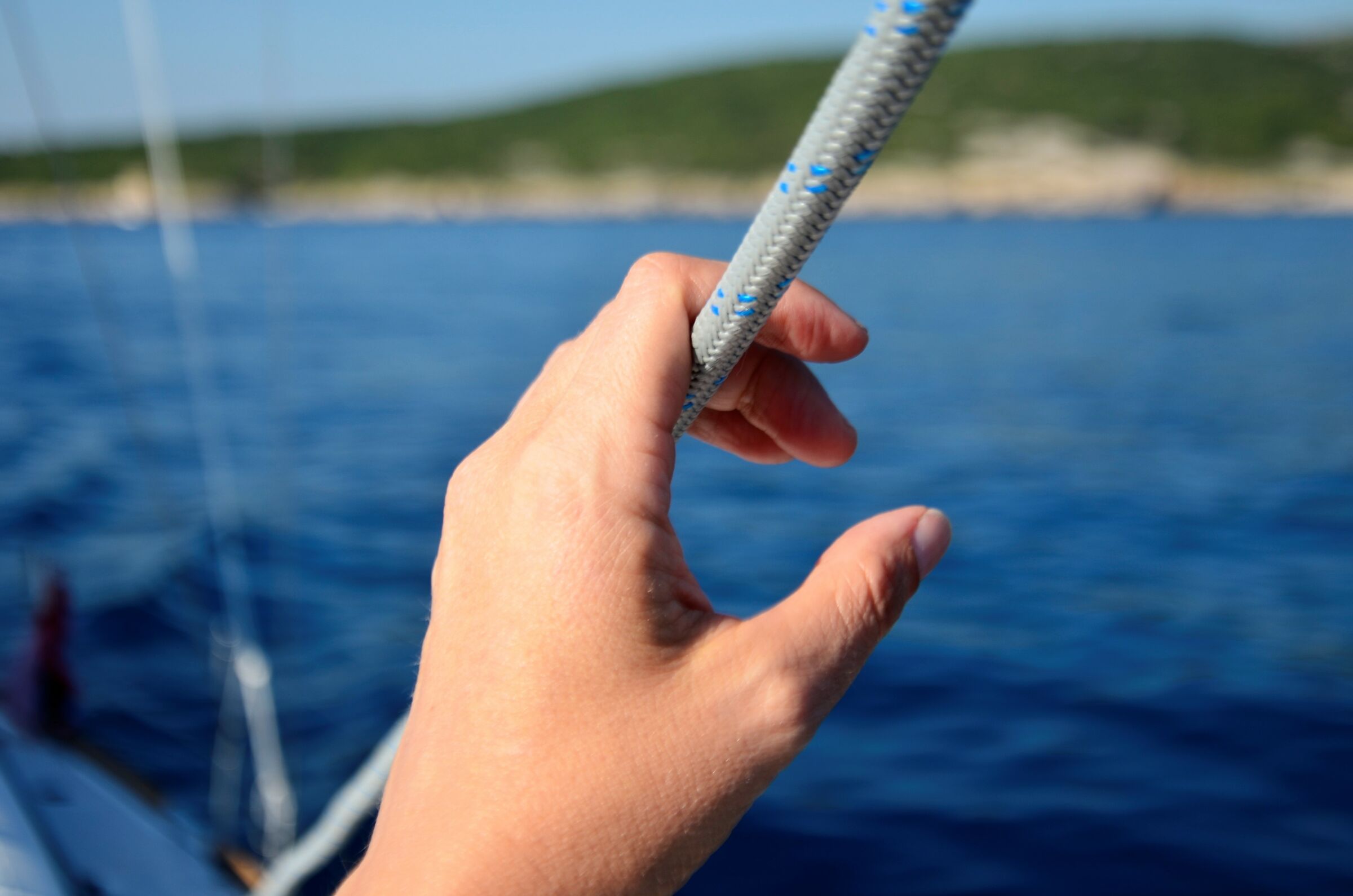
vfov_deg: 25.6
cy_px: 448
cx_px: 676
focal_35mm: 52
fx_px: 1969
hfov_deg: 37.9
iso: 100
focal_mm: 35
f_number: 4.5
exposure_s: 1/640
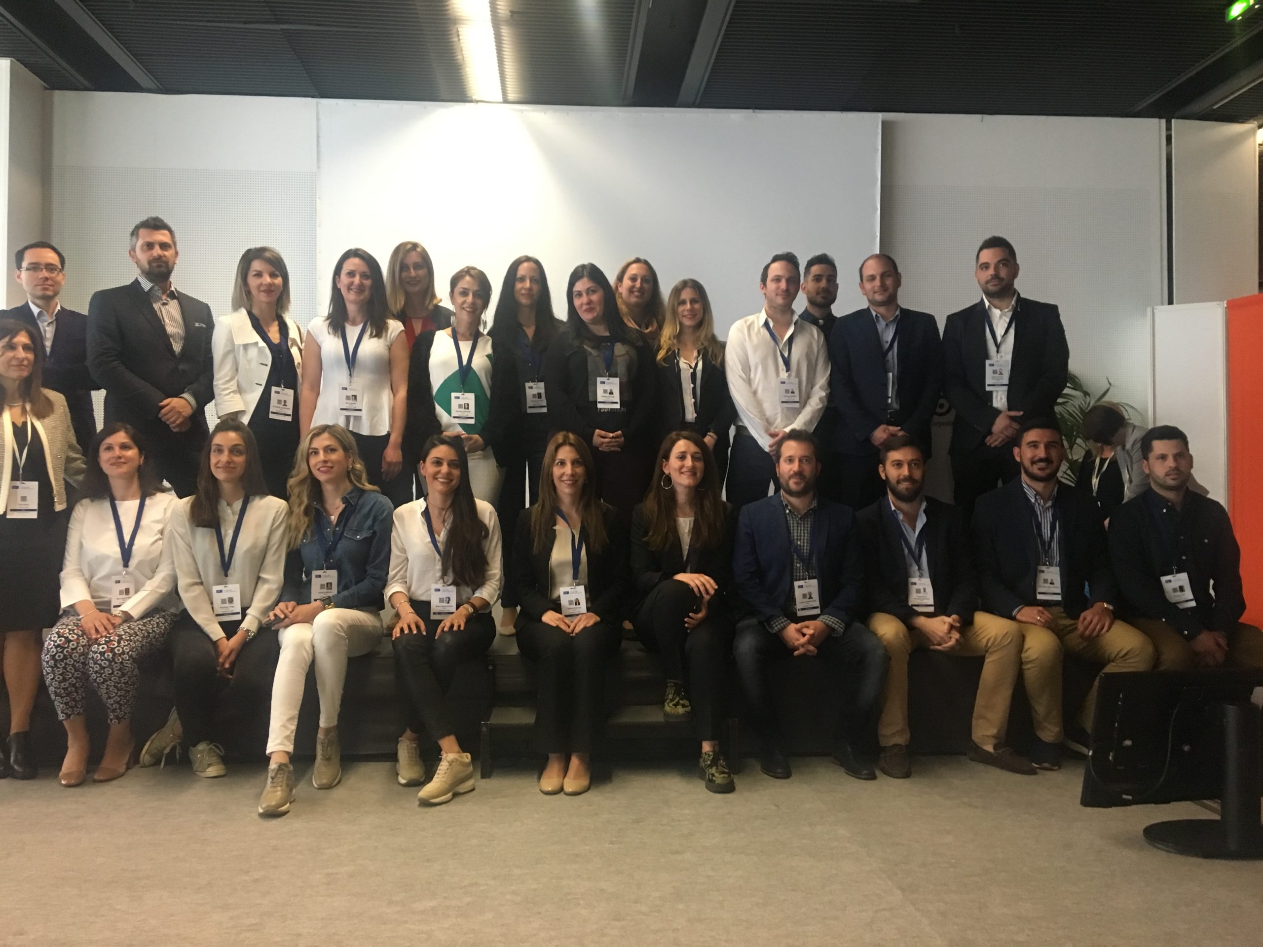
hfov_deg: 61.7
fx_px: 1058
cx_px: 632
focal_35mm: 29
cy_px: 474
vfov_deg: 48.2
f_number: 2.2
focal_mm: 4.15
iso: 200
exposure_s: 1/20
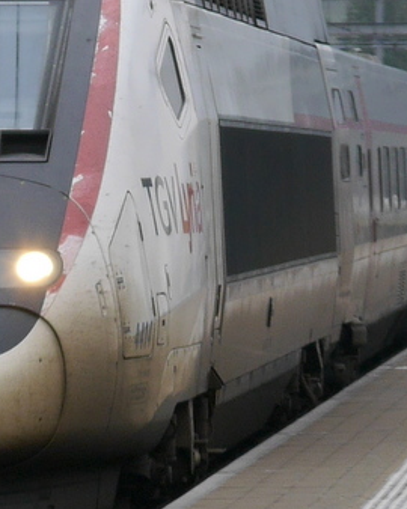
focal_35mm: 291
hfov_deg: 5.3
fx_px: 4386
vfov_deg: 6.6
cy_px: 154
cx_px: 119
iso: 160
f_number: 5.6
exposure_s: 1/80
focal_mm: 42
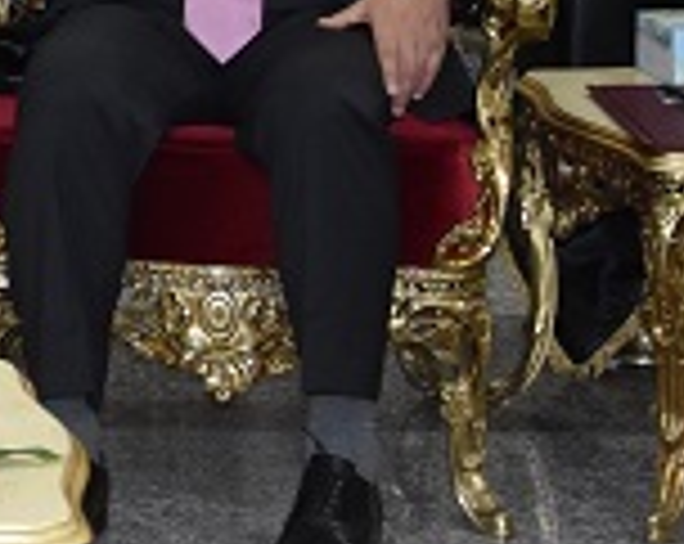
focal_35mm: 195
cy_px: -283
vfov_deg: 7.8
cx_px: -468
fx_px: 3937
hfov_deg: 9.5
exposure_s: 1/60
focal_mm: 35
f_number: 4.5
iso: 1600
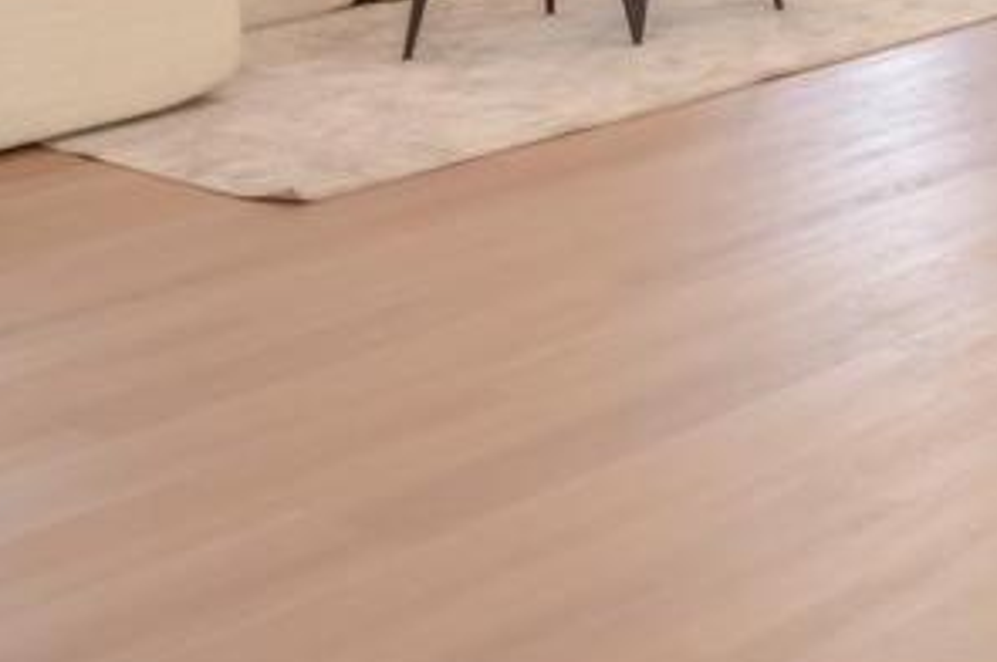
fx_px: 2130
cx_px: 1443
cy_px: -449
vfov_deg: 15.6
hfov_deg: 22.3
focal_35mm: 77
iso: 100
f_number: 7.1
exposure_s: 1/30
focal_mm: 14
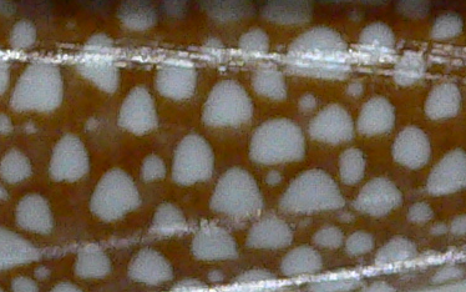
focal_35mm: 200
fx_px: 2541
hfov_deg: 10.5
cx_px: 297
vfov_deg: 6.4
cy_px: -319
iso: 200
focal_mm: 4.6
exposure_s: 1/60
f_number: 2.8
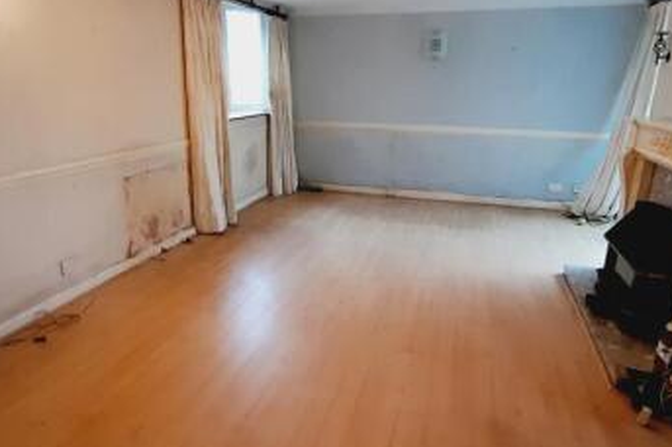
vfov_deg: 54.9
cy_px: 199
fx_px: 429
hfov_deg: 76.1
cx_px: 330
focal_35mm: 23
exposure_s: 1/14
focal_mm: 1.42
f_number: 2.2
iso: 160
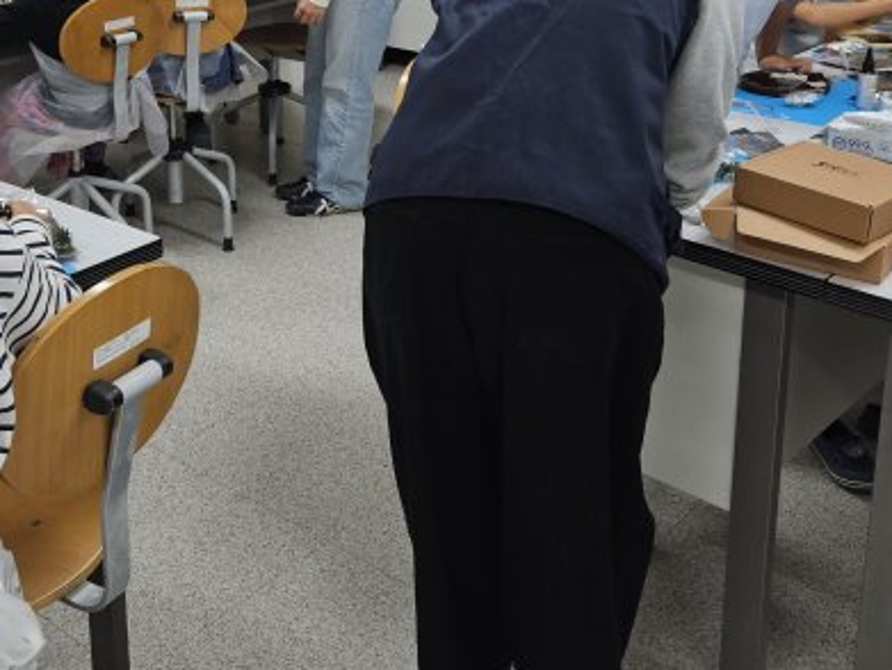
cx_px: 365
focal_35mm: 47
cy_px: 43
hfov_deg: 40.3
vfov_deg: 29.4
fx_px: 1212
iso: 100
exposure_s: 1/120
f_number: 1.8
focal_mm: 5.4
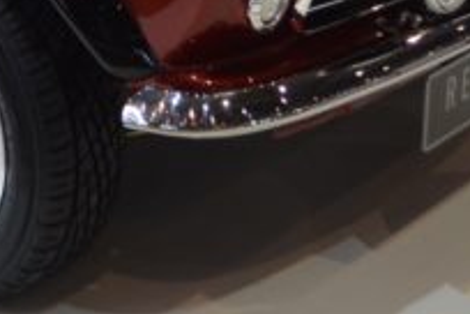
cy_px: -154
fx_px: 1593
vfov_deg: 10.8
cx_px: -18
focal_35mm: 122
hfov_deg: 16.4
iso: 400
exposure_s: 1/60
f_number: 4
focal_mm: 20
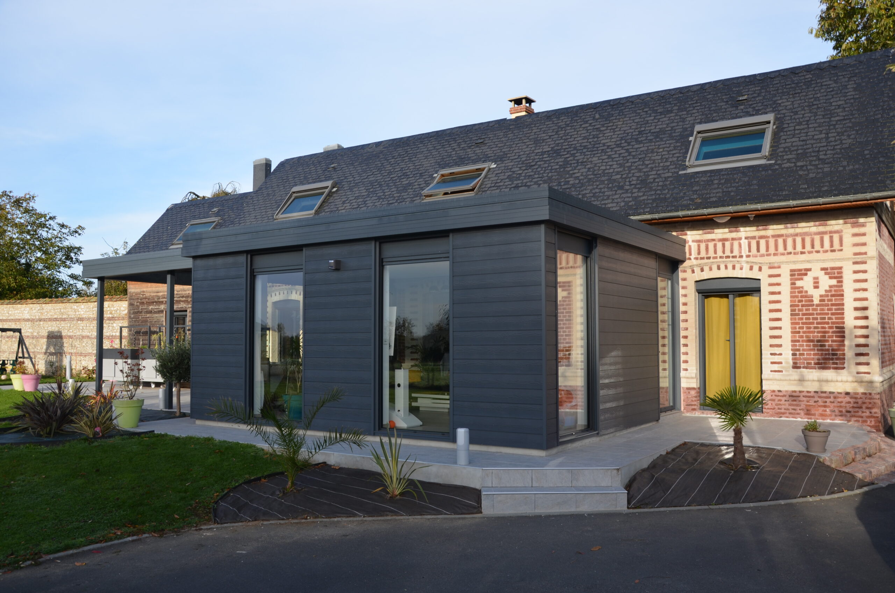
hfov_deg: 59.6
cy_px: 296
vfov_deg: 41.5
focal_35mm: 32
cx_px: 448
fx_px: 782
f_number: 7.1
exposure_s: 1/200
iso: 100
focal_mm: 21
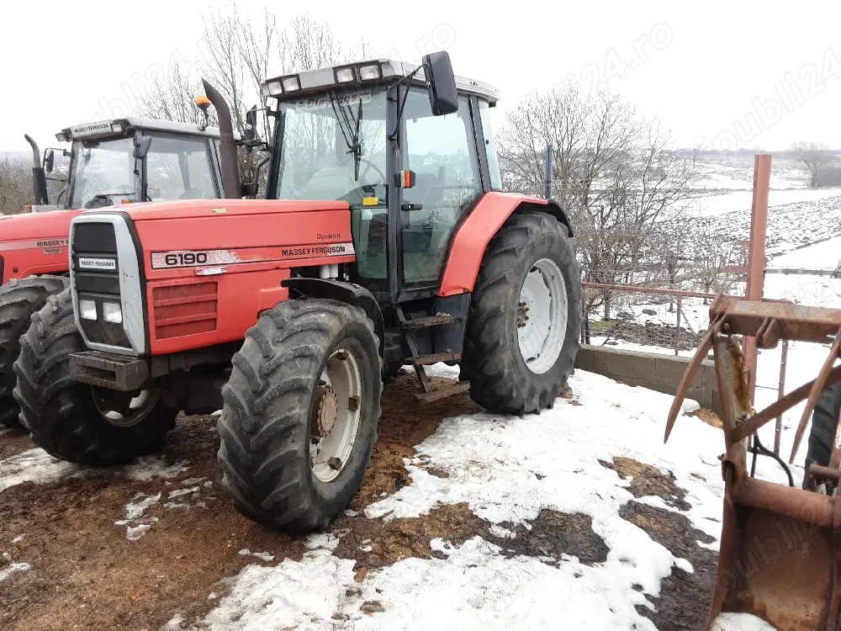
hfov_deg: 63.4
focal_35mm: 28
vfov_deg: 49.7
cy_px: 316
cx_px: 420
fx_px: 680
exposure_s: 1/167
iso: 40
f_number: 1.9
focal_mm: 2.9
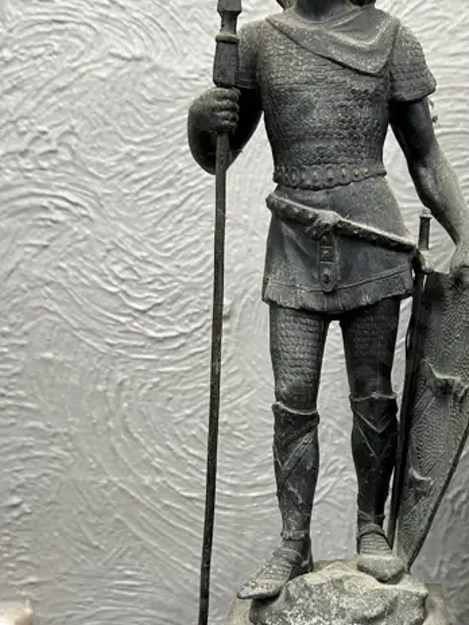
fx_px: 957
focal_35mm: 53
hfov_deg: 27.3
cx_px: 326
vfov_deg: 35.6
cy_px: 445
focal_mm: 6.86
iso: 160
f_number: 1.78
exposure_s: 1/50
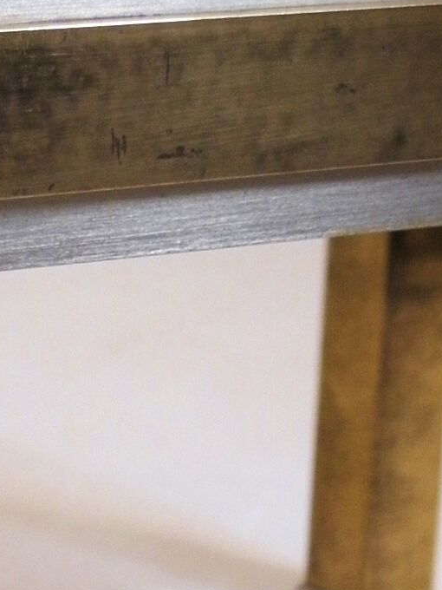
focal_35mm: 143
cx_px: -201
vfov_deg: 13.5
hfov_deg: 10.1
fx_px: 2435
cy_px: 641
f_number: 3.7
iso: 200
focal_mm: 6.8
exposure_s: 1/25
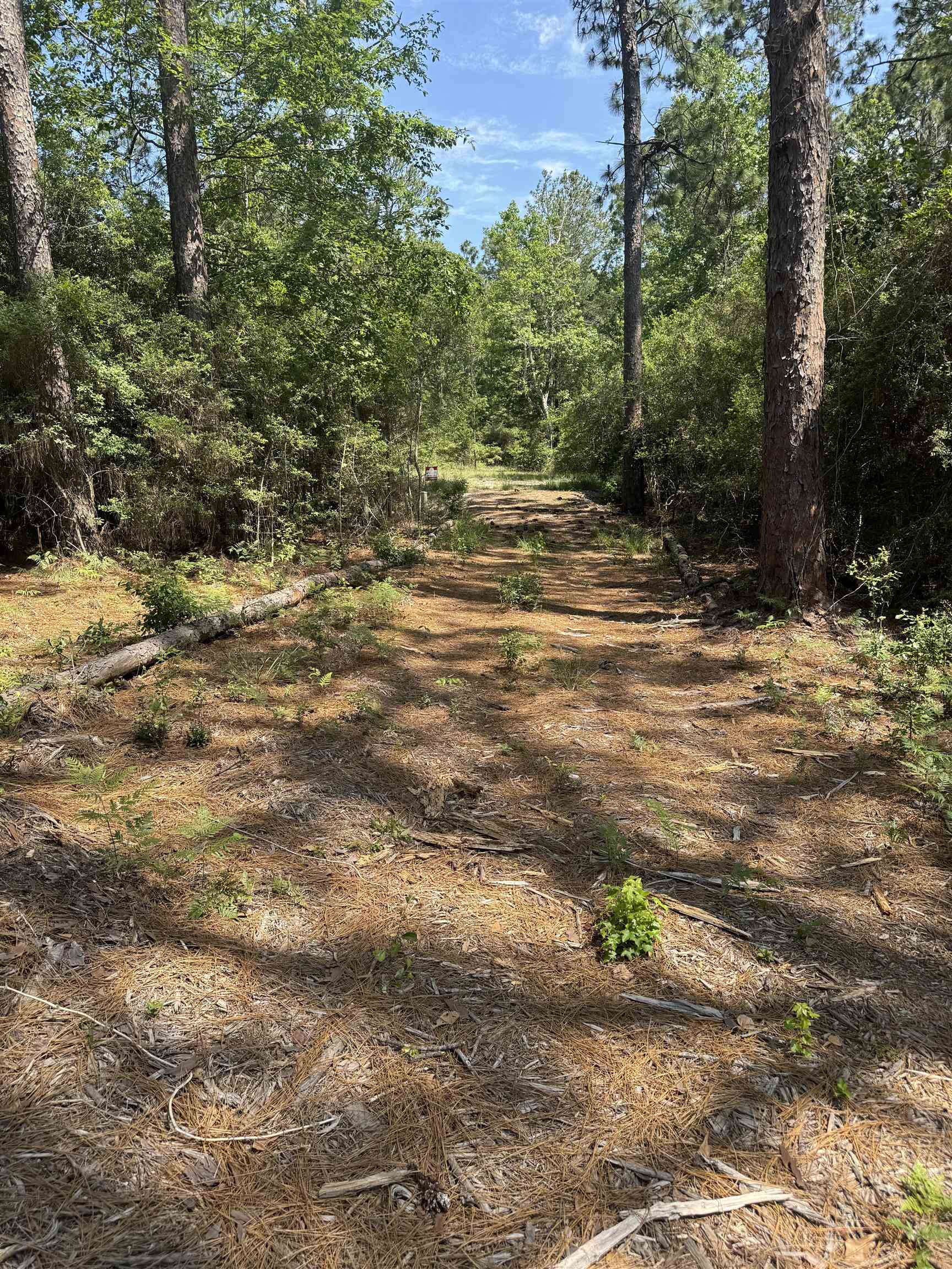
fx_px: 880
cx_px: 476
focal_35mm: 24
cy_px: 634
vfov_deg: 71.6
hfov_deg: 56.8
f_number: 1.78
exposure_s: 1/1010
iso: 80
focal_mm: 6.76
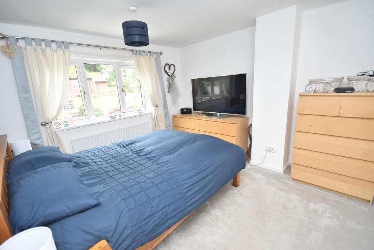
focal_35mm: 15
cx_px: 187
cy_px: 125
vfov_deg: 77.3
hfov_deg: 100.4
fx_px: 156
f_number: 4.5
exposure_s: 1/160
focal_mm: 10
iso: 800
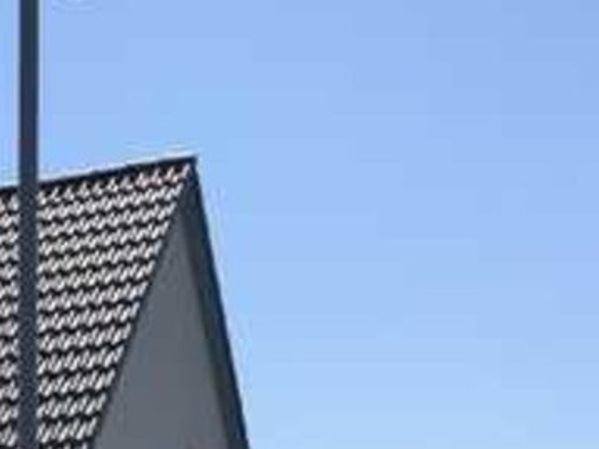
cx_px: -349
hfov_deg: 17.7
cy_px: 689
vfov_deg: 14.2
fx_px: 1678
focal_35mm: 97
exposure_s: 1/2639
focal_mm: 4.15
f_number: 2.2
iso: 32
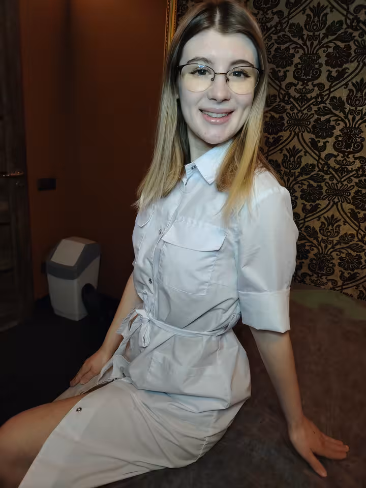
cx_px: 183
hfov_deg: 56.8
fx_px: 338
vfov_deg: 71.6
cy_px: 244
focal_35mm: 24
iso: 872
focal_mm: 5.25
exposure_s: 1/50
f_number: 1.75
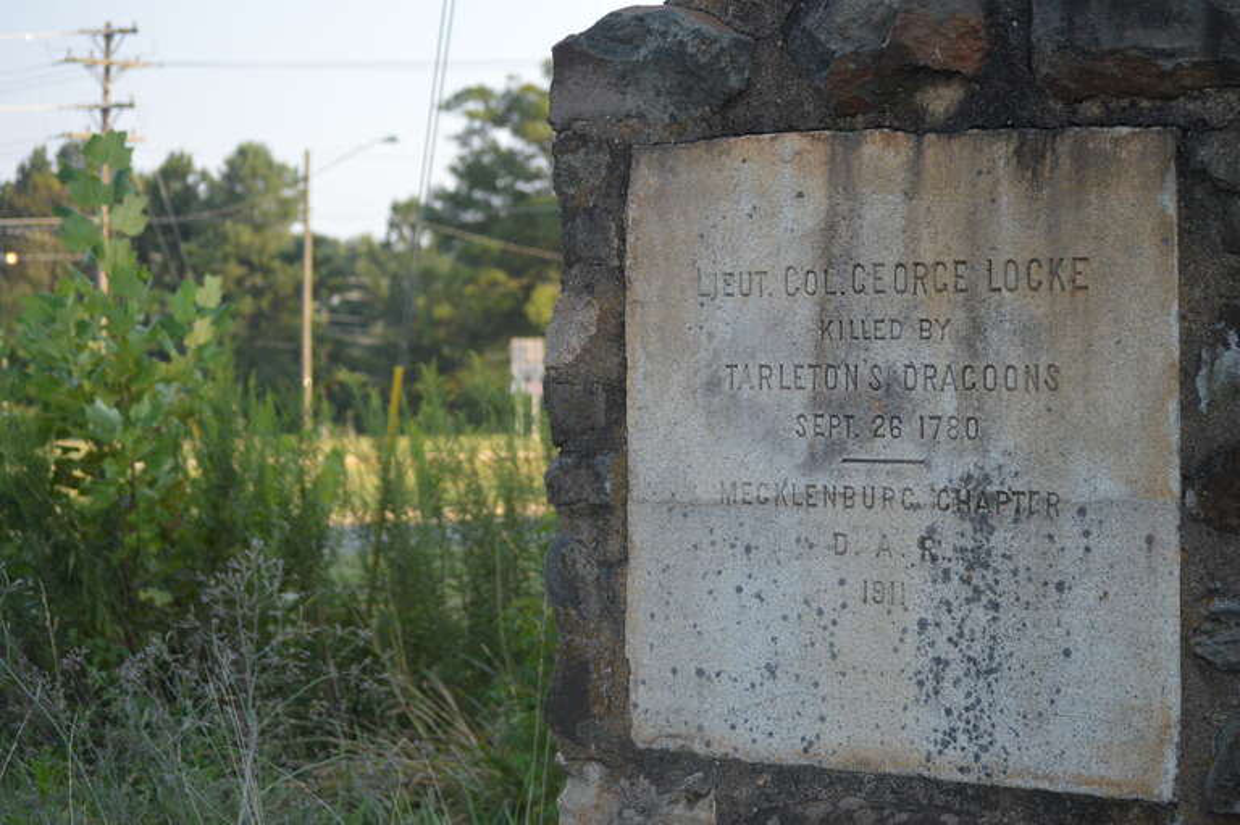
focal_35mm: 82
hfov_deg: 24.6
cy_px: 412
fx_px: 2840
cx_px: 620
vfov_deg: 16.5
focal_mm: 55
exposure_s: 1/2500
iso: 1600
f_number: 4
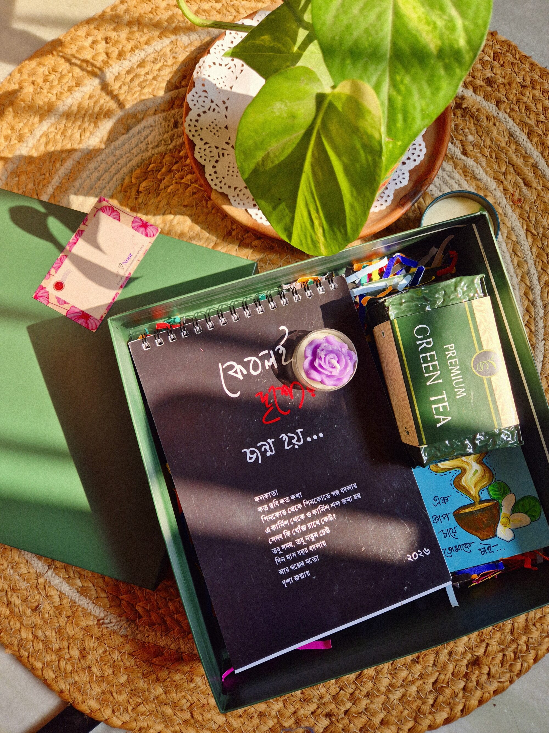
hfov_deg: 58.9
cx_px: 274
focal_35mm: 23
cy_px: 366
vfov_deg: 73.9
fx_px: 486
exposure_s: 1/342
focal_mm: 5.4
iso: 25
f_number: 1.8
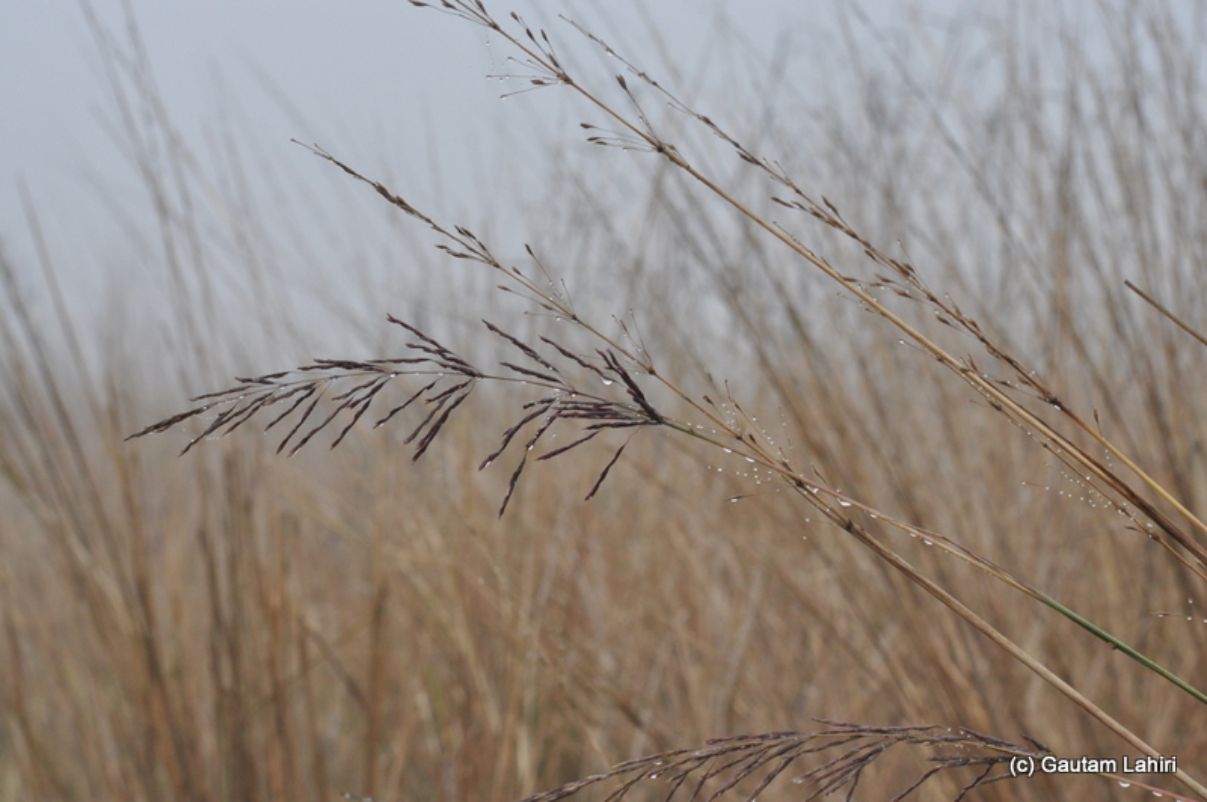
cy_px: 401
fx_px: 3517
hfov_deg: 19.5
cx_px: 604
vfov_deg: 13.0
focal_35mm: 105
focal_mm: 70
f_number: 13
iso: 640
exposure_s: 1/200
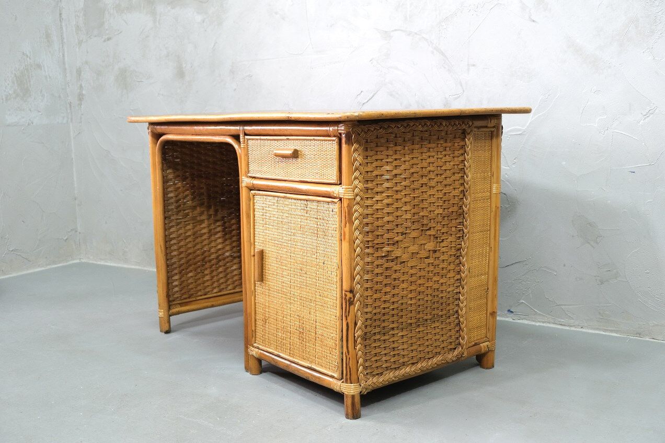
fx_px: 776
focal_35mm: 42
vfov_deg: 31.9
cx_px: 332
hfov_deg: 46.4
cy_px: 222
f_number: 3.2
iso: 1000
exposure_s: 1/40
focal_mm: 27.7
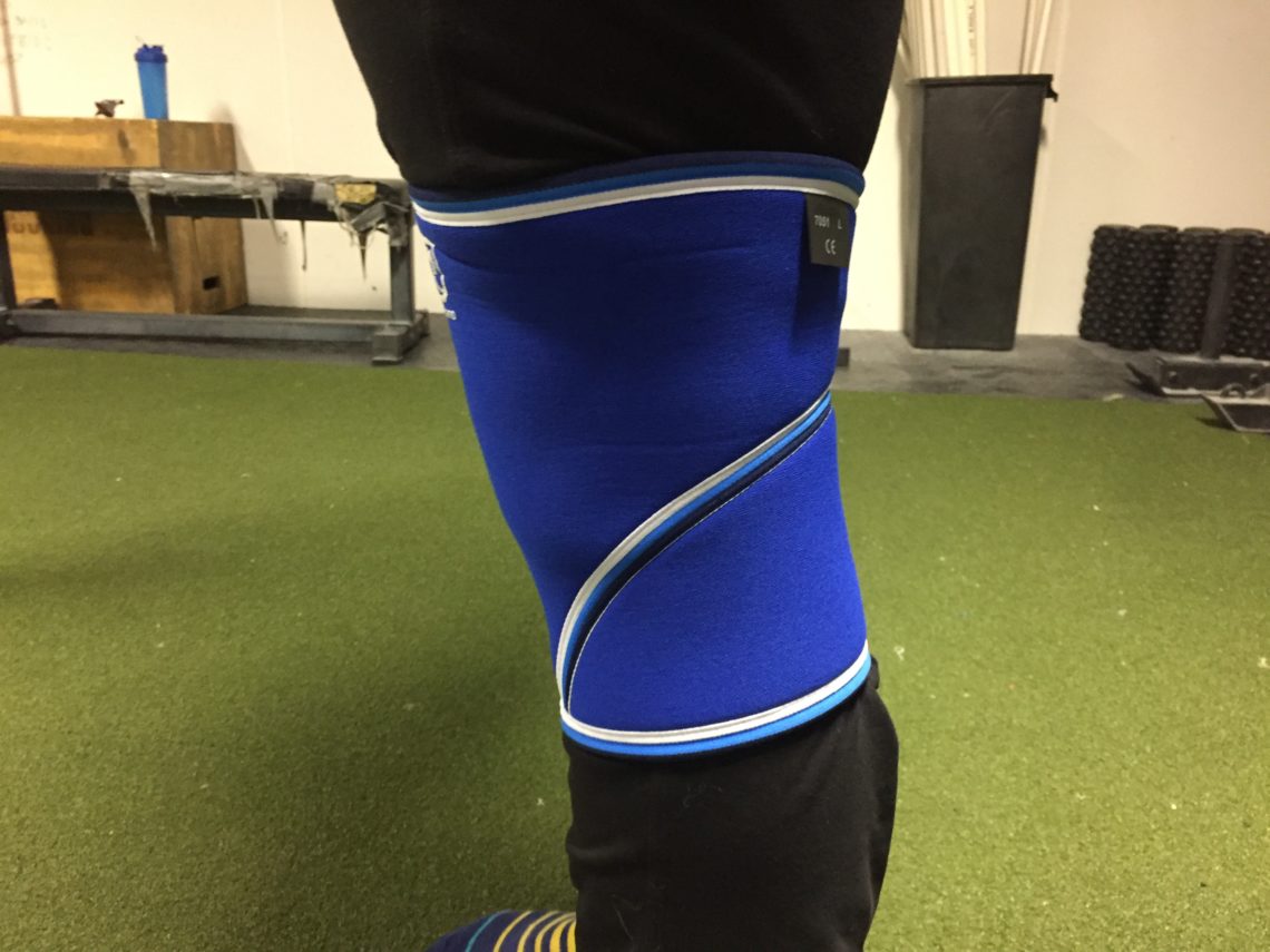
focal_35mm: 29
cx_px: 635
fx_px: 1064
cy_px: 476
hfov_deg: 61.7
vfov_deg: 48.2
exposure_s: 1/30
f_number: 2.2
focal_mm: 4.15
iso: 320
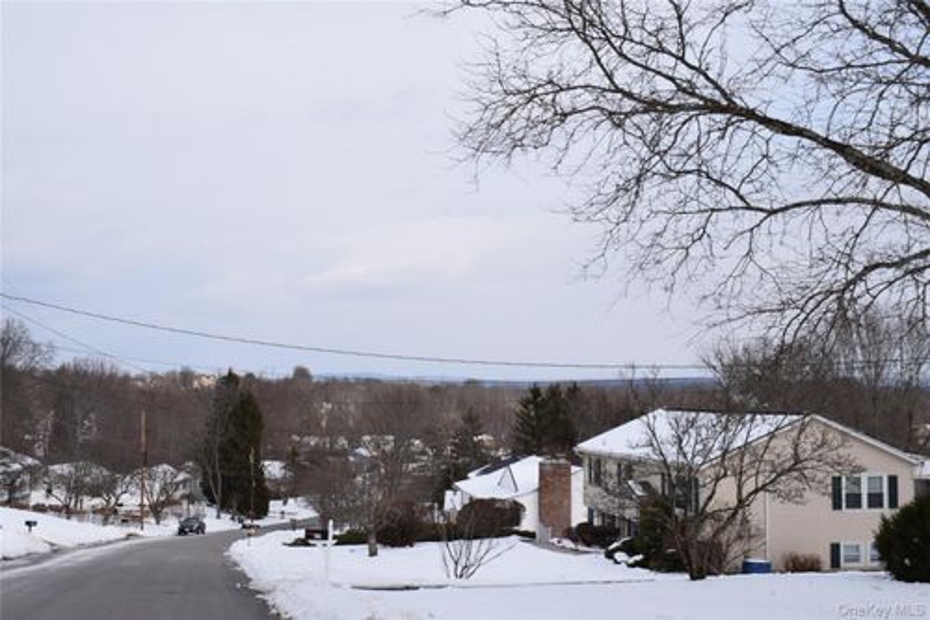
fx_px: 1201
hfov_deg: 42.3
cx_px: 465
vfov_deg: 28.9
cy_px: 310
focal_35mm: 46
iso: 200
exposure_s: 1/400
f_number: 10
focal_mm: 31
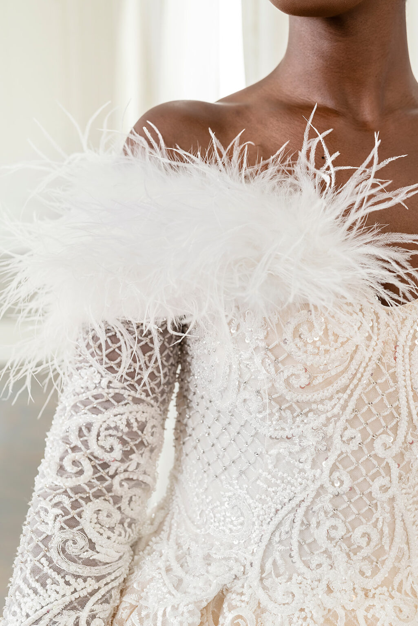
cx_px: 209
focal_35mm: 50
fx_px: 870
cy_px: 313
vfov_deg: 39.6
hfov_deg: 27.0
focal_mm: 50
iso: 1600
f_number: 5.6
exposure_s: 1/100
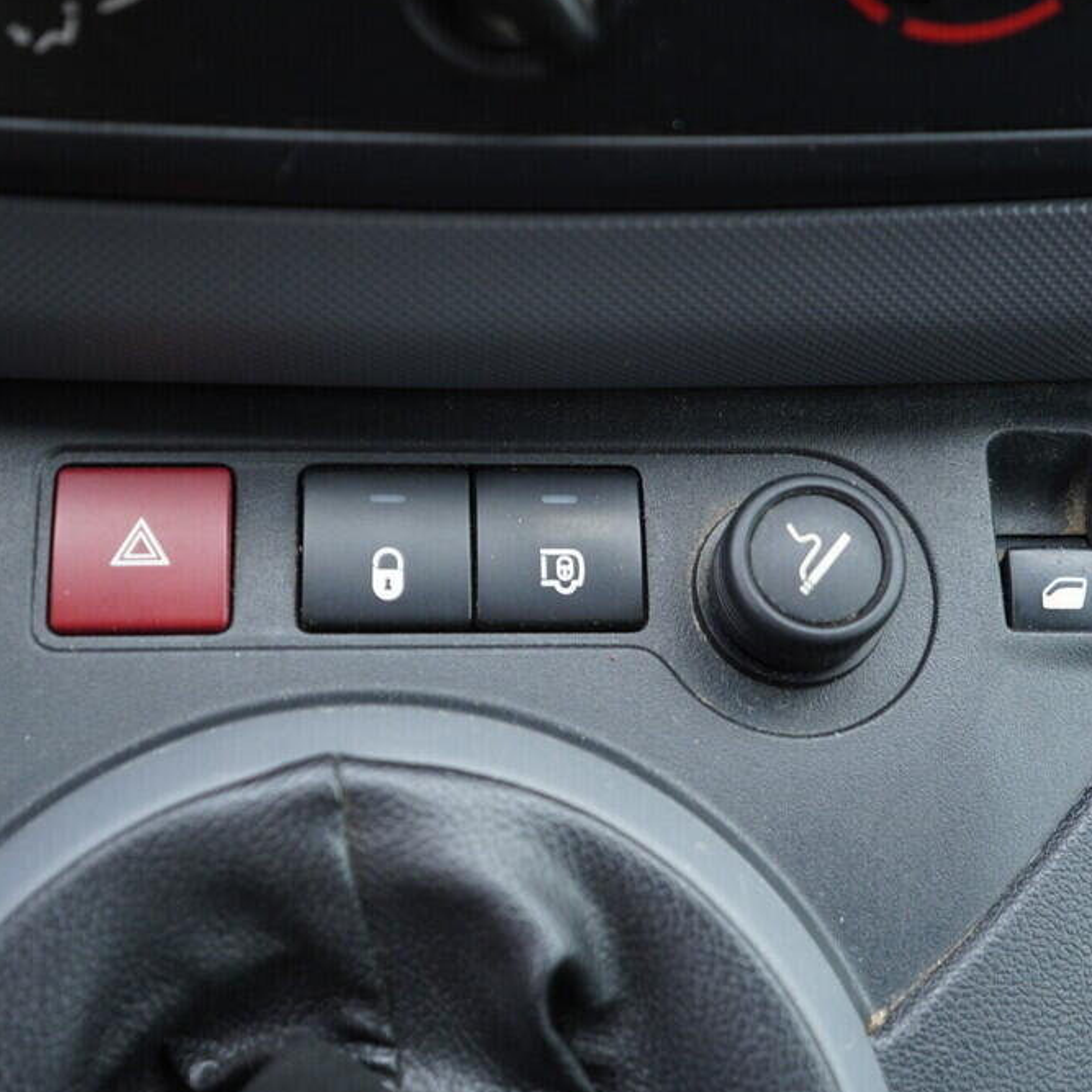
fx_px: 1677
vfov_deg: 36.1
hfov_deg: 36.1
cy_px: 549
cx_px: 517
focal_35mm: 47
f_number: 2.8
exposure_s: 1/40
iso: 400
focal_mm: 24
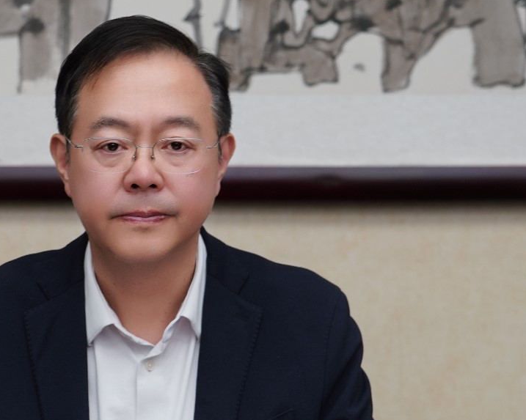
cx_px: 147
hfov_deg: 17.2
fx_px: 1727
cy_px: 317
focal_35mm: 111
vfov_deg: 13.8
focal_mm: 53
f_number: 4
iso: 200
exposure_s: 1/50
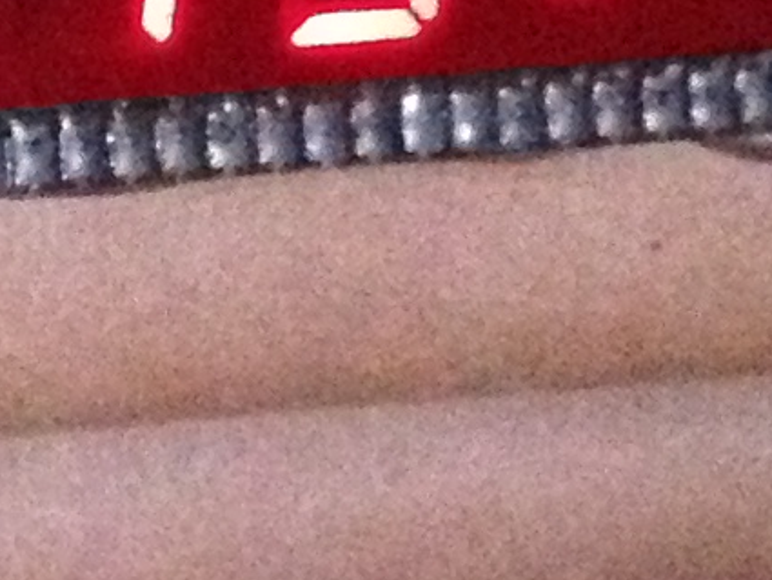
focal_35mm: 269
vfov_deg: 5.5
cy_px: 125
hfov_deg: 7.3
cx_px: -18
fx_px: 6001
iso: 800
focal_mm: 4.28
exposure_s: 1/15
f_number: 2.4
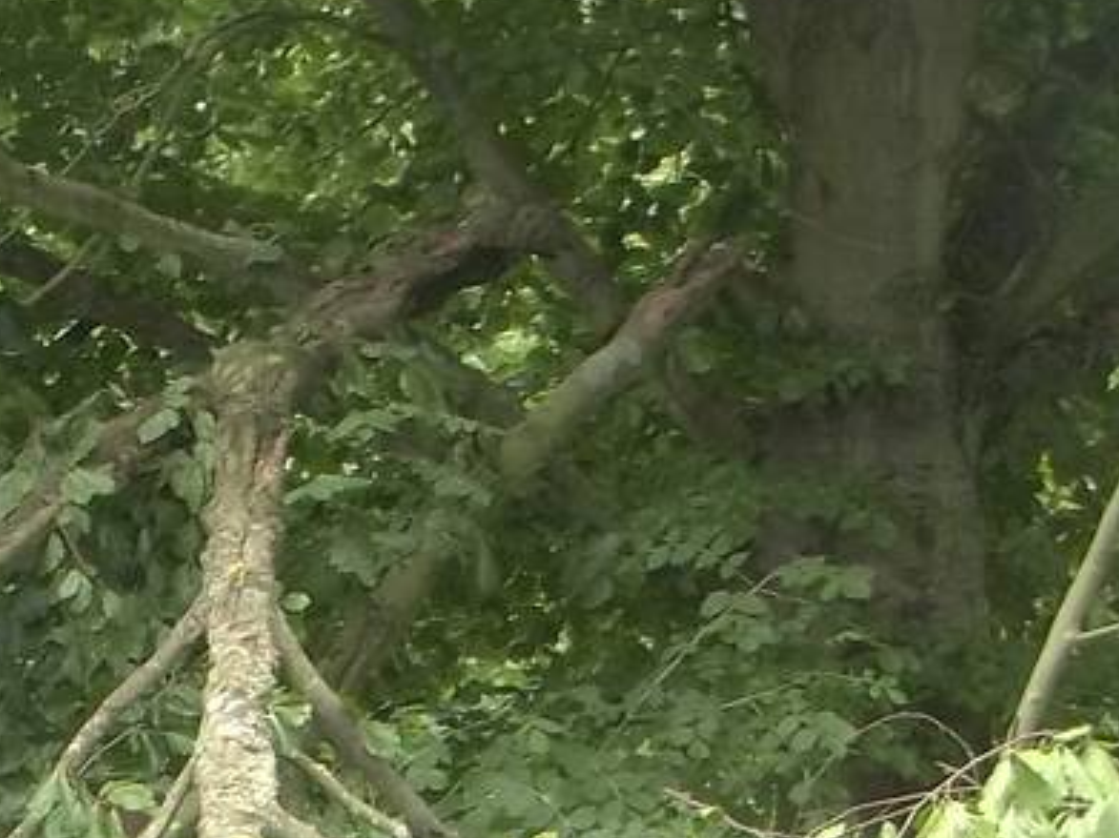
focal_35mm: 135
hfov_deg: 14.1
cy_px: 1490
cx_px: -321
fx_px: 4363
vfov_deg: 10.4
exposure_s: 1/50
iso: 80
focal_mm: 5.9
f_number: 3.3
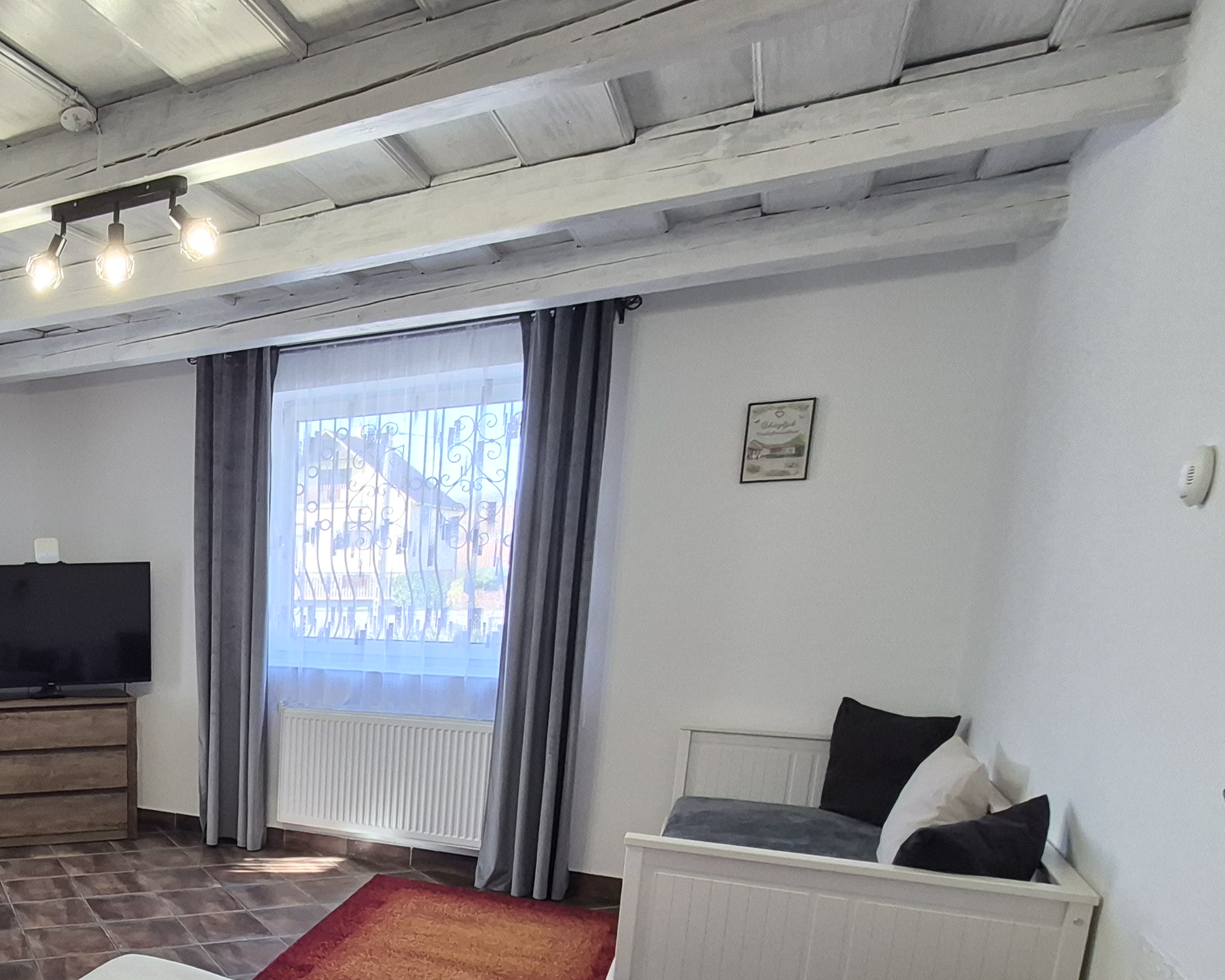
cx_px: 74
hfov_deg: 54.0
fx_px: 979
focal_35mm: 27
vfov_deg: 50.8
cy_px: 745
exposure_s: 1/50
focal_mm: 1.74
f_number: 2.2
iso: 320
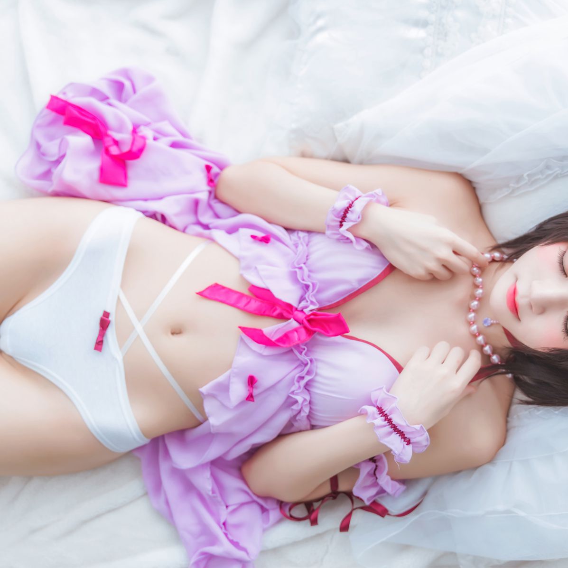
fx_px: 854
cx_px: 343
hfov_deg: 36.6
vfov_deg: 36.8
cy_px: 284
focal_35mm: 46
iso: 500
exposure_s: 1/320
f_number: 2.8
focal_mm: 36
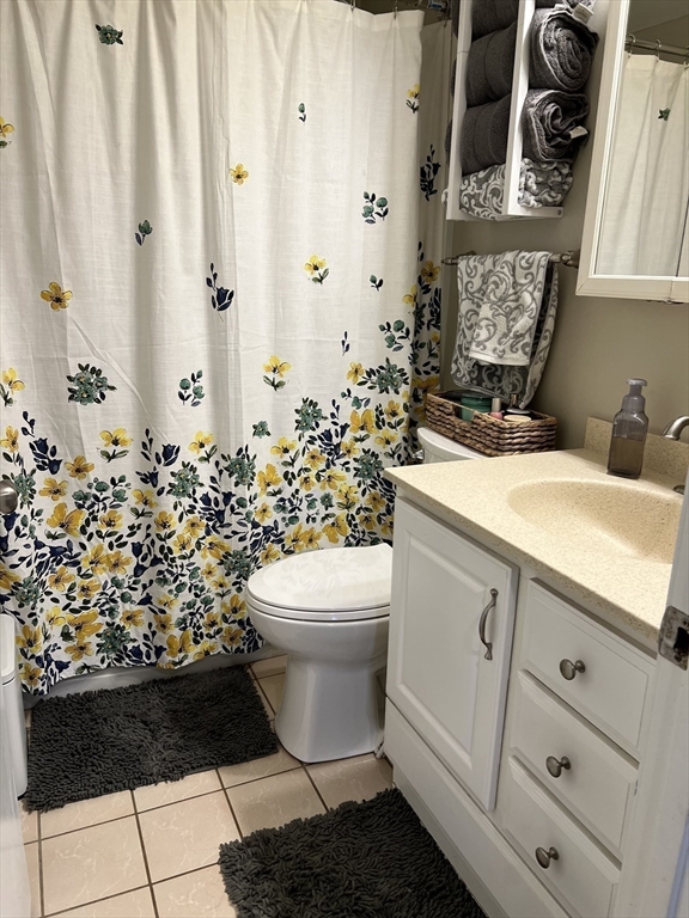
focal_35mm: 26
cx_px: 344
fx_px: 690
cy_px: 459
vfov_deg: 67.3
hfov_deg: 53.1
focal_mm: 5.7
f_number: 1.5
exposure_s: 1/120
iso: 125
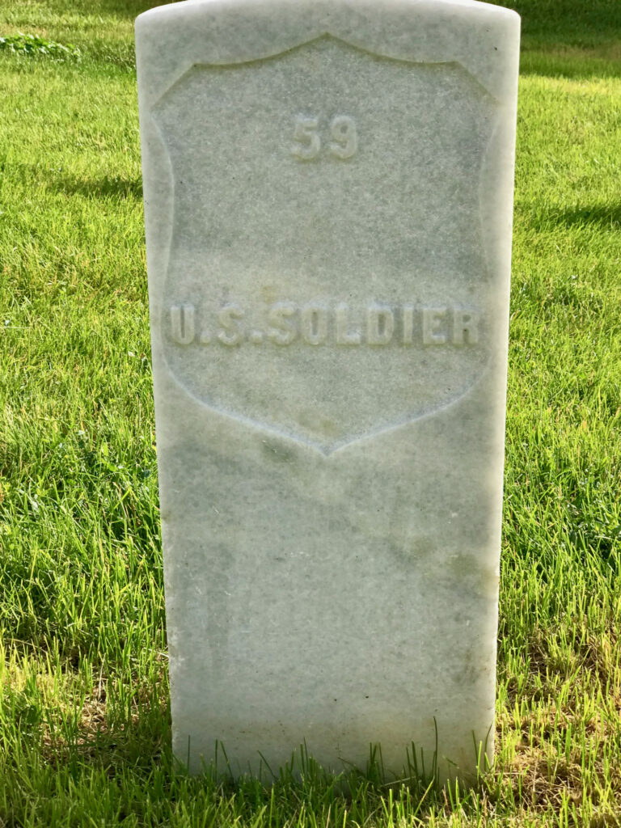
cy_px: 414
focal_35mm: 57
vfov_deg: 33.8
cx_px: 310
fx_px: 1363
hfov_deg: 25.7
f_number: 2.8
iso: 20
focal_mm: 6.6
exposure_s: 1/584
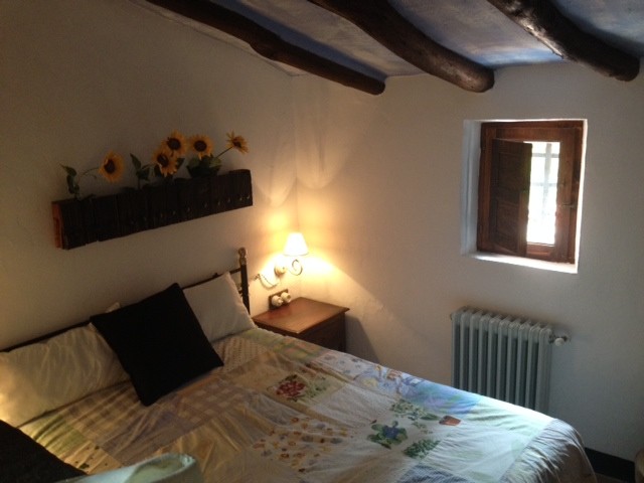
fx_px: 651
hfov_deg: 52.6
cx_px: 322
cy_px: 242
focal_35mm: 35
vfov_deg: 40.7
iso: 200
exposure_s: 1/20
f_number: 2.4
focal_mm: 4.28
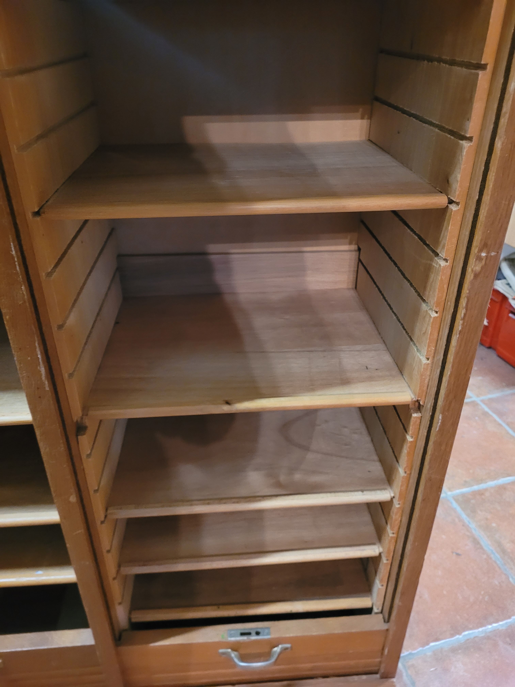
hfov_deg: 53.1
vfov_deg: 67.3
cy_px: 344
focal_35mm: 26
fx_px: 516
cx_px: 258
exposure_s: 1/25
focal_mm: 5.4
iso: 1000
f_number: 1.8
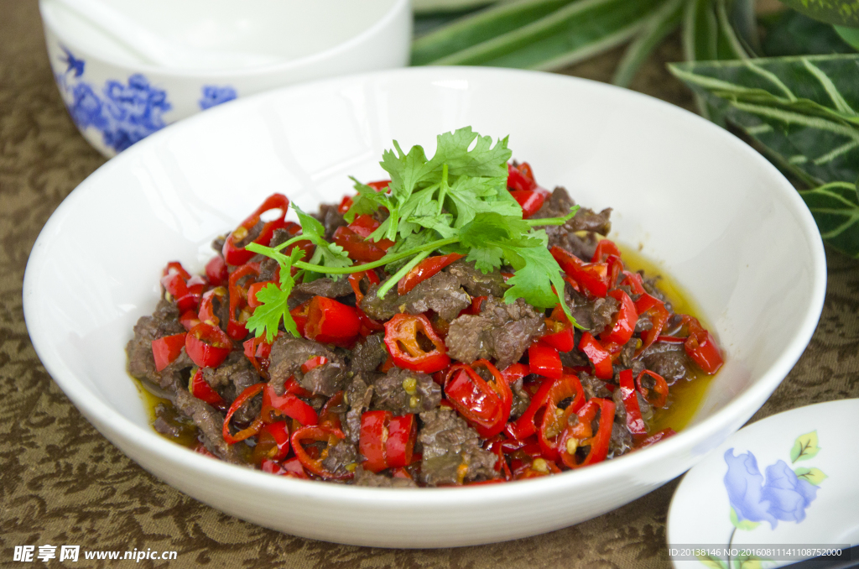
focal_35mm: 135
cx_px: 430
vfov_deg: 10.1
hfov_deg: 15.2
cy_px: 284
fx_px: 3214
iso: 1000
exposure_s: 1/1250
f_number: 5.6
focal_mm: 90
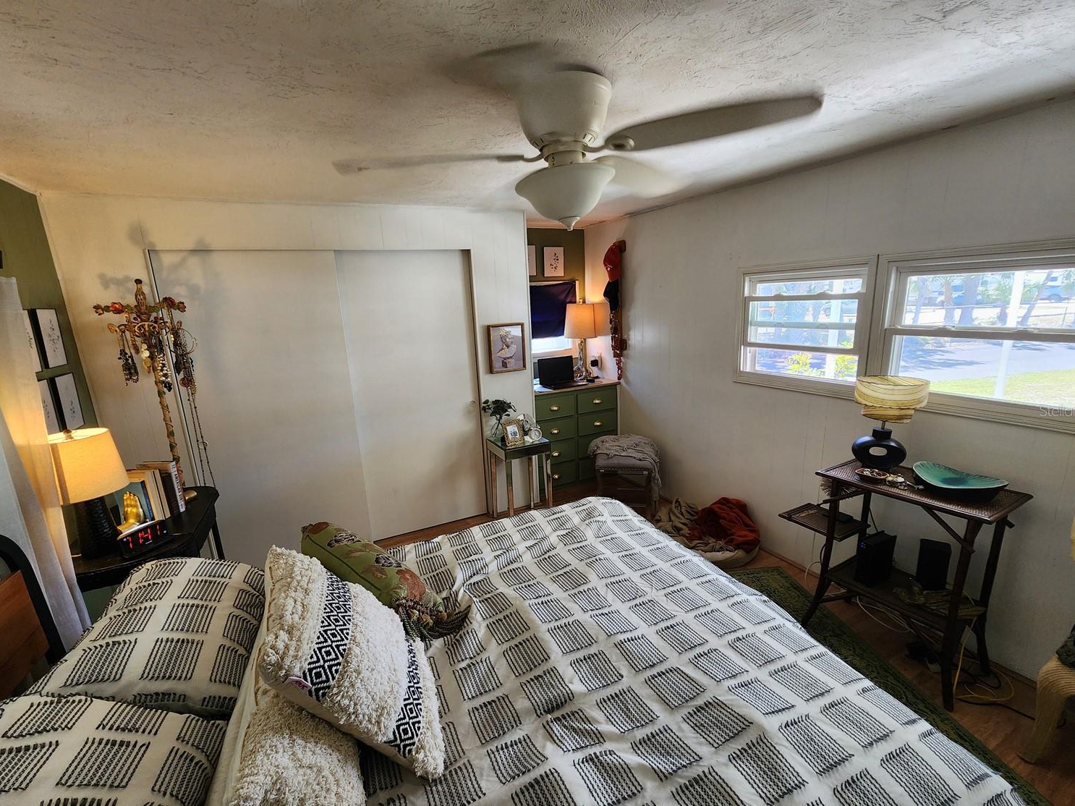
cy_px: 410
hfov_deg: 102.1
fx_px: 435
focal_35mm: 14
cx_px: 529
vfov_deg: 85.6
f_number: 2.2
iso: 125
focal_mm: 2.2
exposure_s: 1/60
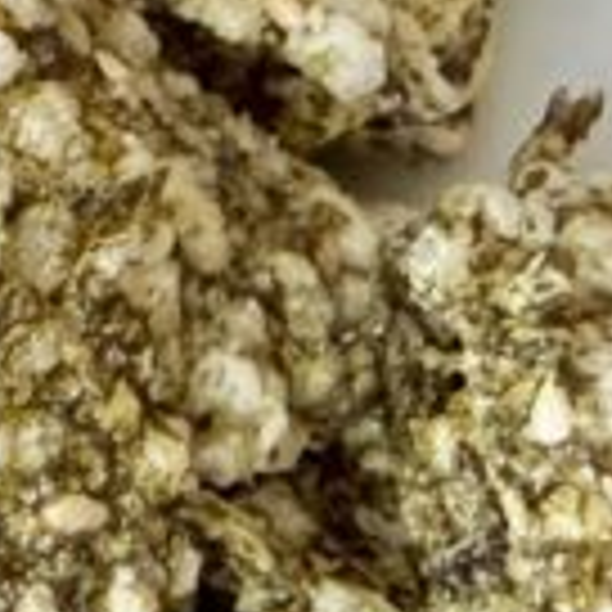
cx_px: -644
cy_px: 1184
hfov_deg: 10.1
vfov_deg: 10.2
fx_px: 3200
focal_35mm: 160
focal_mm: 2.22
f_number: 2.2
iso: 400
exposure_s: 1/50
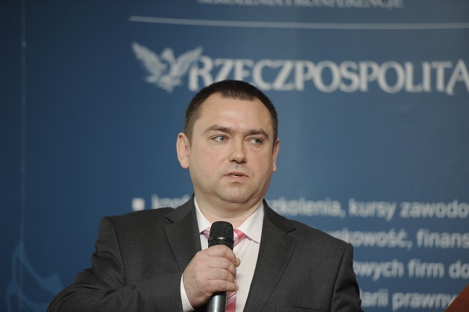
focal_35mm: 200
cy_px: 156
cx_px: 234
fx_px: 2603
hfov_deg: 10.3
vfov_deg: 6.9
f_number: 2.8
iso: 800
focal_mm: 200
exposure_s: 1/125
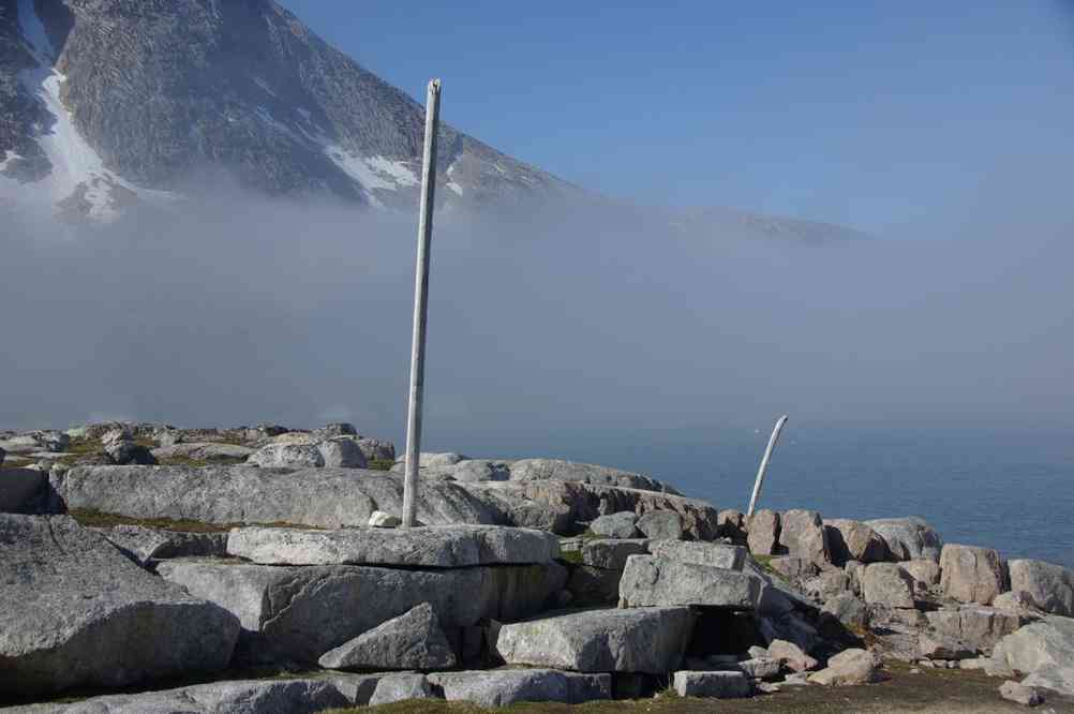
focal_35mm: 43
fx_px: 1282
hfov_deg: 45.5
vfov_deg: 31.1
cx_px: 537
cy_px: 357
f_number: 8
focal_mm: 29.4
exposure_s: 1/350
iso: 100
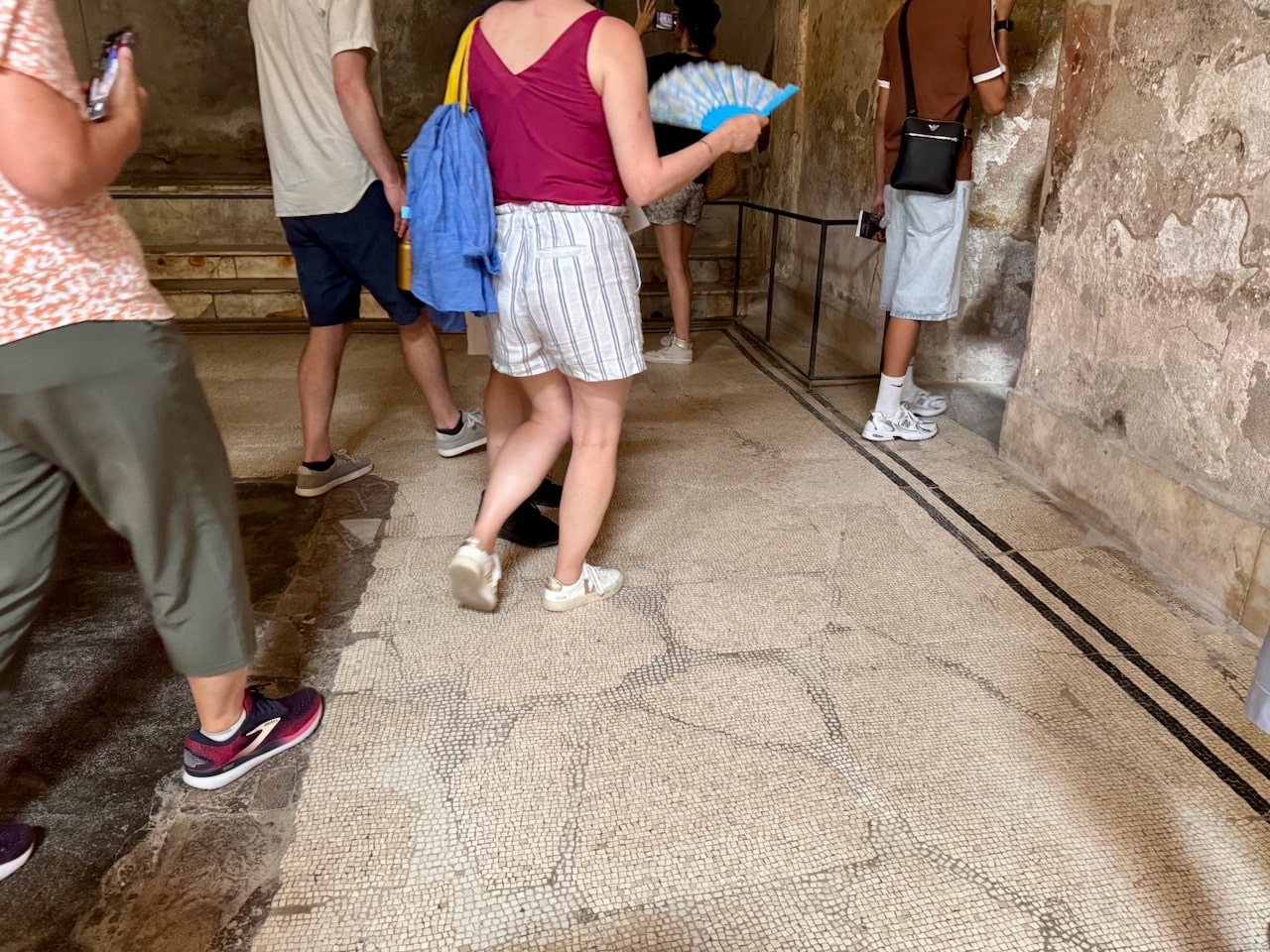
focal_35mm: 24
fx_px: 881
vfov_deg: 56.8
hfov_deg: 71.6
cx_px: 635
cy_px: 476
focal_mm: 6.76
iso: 320
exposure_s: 1/60
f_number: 1.78
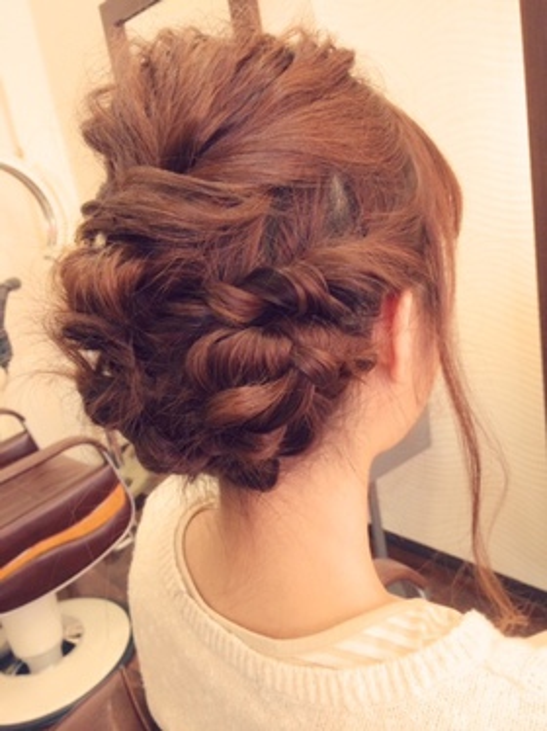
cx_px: 274
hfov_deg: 46.7
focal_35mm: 30
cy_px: 366
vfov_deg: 60.0
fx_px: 633
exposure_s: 1/30
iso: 64
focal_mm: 4.12
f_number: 2.2
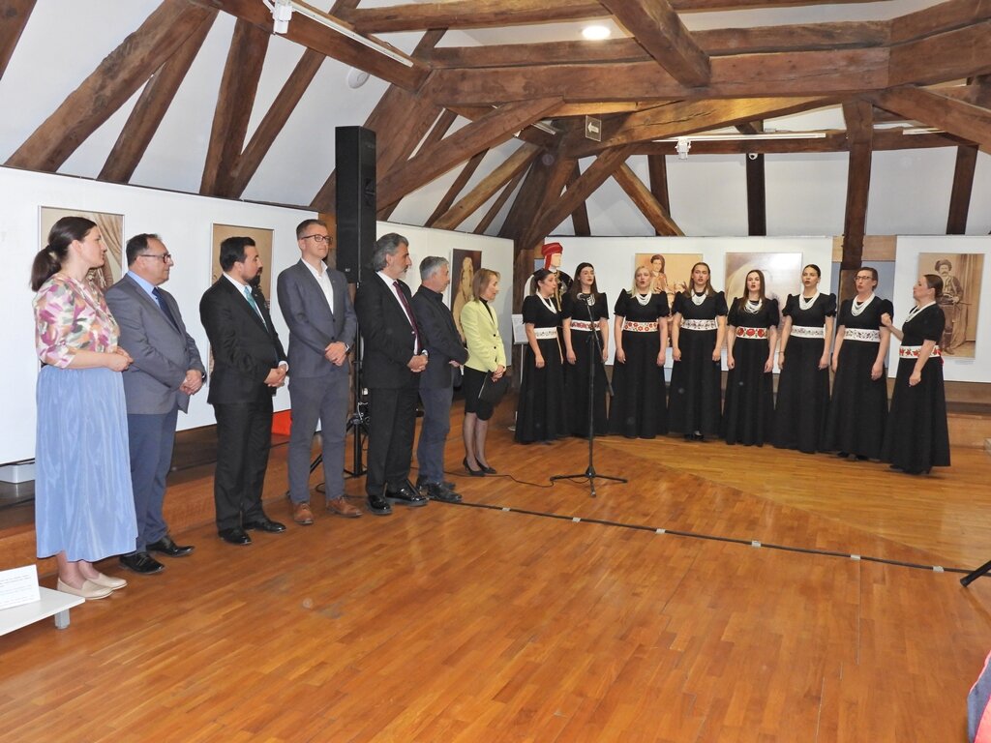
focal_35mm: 30
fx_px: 859
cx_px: 496
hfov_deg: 60.0
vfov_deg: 46.8
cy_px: 372
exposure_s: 1/30
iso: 280
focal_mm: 5.4
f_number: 4
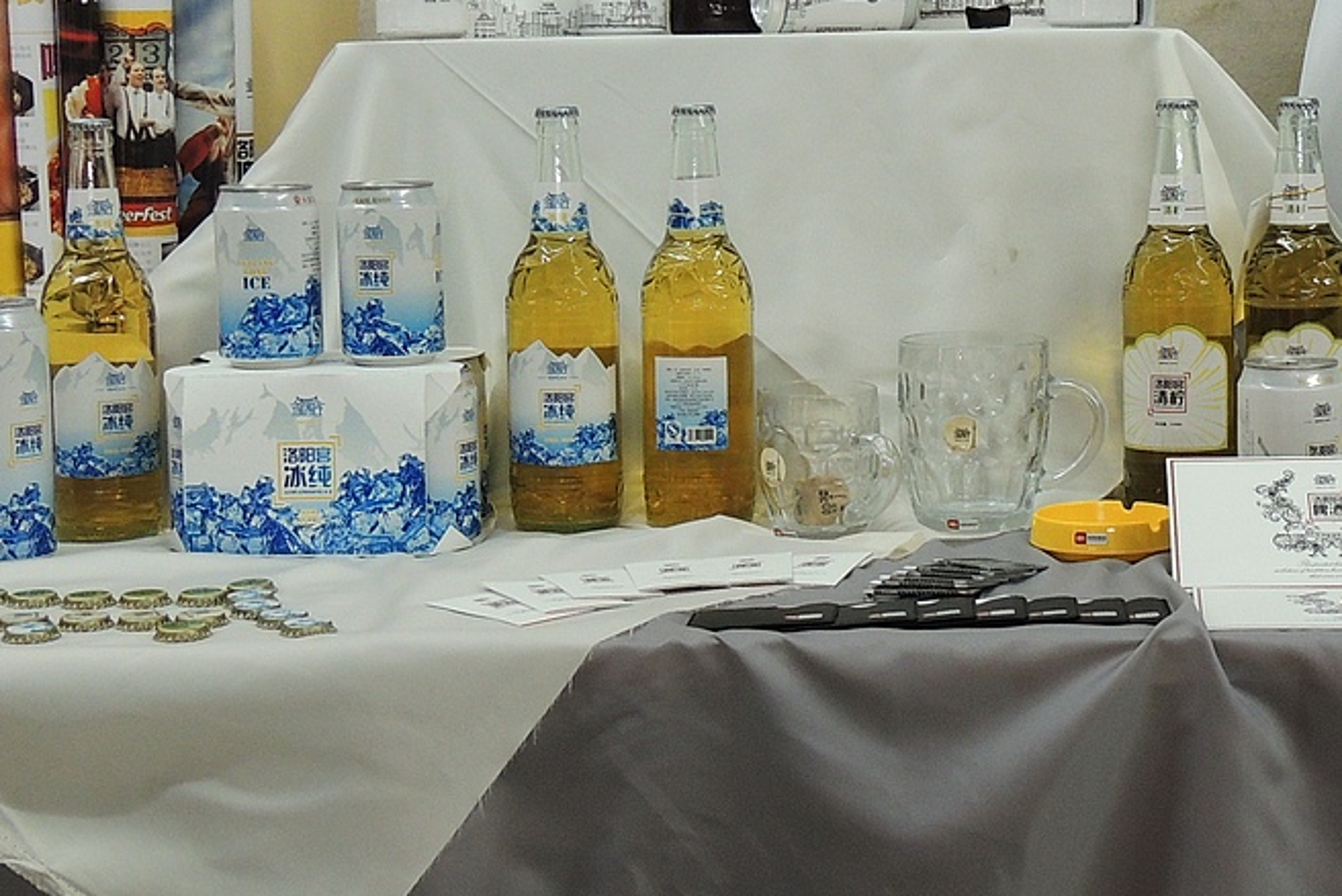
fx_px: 2648
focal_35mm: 71
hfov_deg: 28.1
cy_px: 282
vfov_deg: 19.1
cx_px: 996
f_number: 3.3
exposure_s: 1/13
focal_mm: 6.2
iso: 200
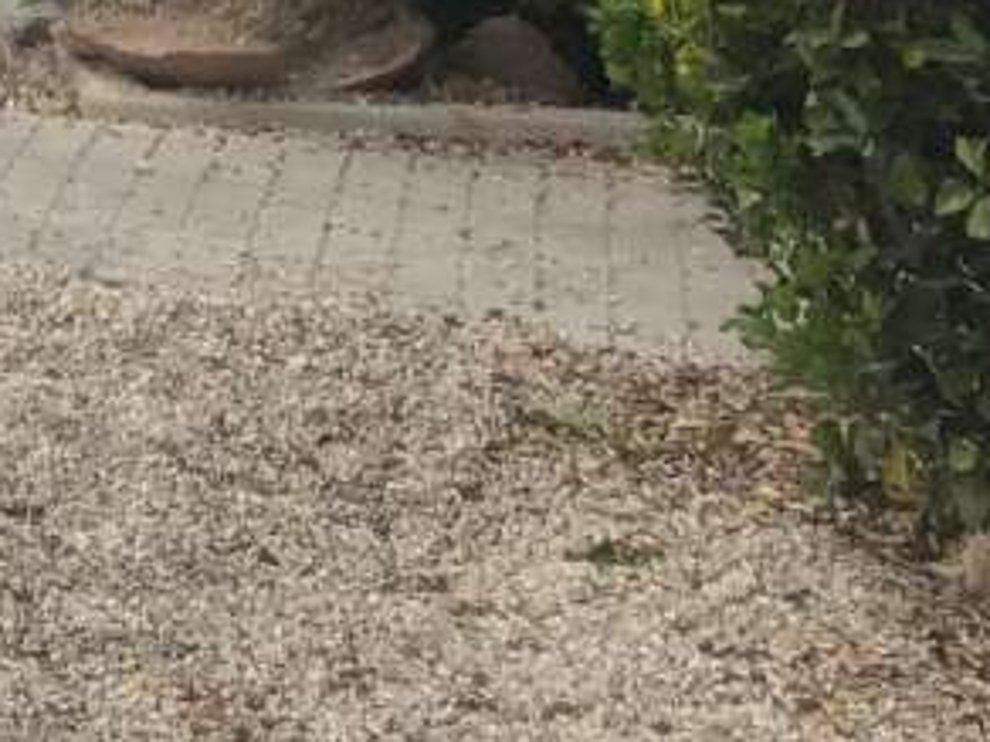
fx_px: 4118
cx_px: -1295
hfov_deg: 11.6
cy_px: -974
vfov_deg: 9.3
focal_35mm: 144
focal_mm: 3.99
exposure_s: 1/1499
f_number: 1.8
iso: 20
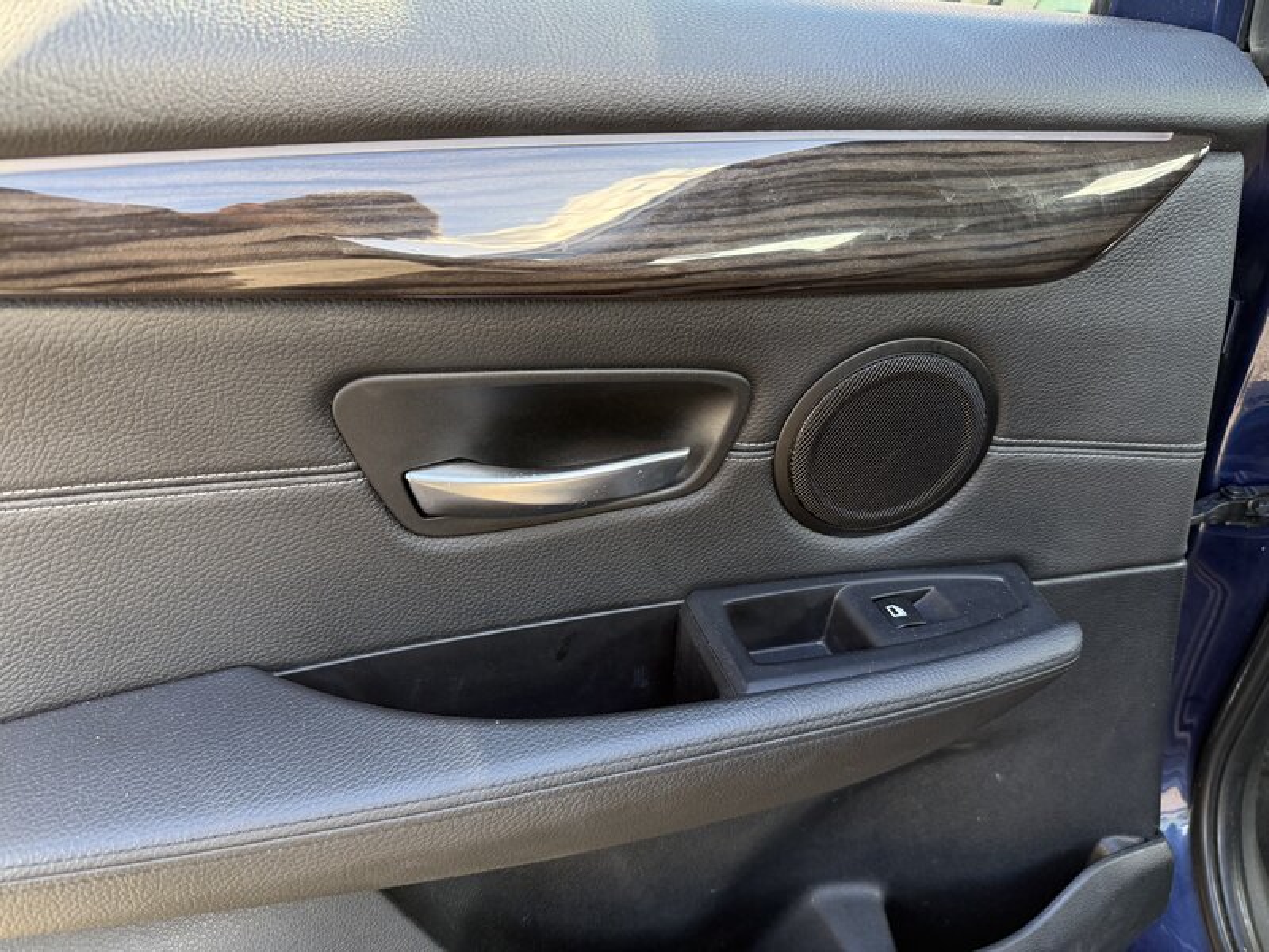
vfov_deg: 56.8
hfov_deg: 71.6
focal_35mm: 24
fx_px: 880
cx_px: 634
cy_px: 476
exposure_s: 1/133
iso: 200
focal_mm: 6.76
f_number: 1.78
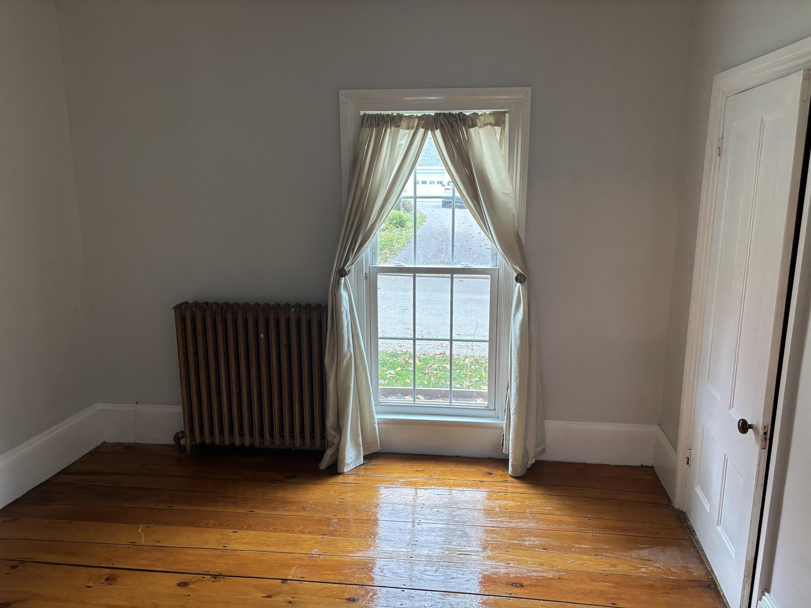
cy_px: 304
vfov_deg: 53.1
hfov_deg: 67.3
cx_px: 406
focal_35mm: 26
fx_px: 609
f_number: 1.6
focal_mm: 5.96
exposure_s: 1/60
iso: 160
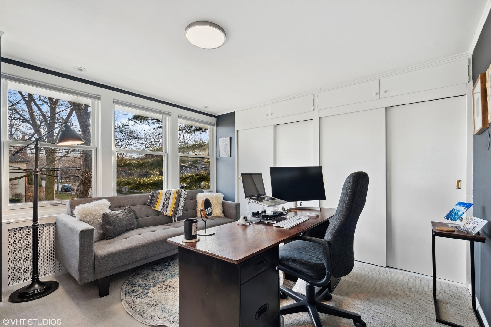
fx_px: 205
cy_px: 164
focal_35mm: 15
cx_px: 246
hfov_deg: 100.4
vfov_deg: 77.3
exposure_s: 1/6
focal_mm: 10
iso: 200
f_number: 8
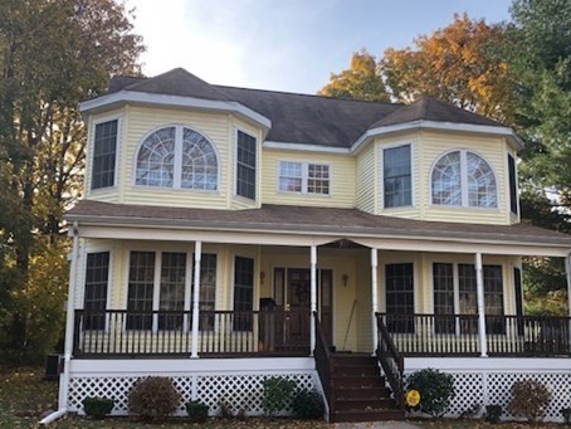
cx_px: 308
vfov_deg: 38.6
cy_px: 242
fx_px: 611
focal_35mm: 37
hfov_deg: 50.1
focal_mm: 3.99
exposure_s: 1/322
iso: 20
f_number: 1.8
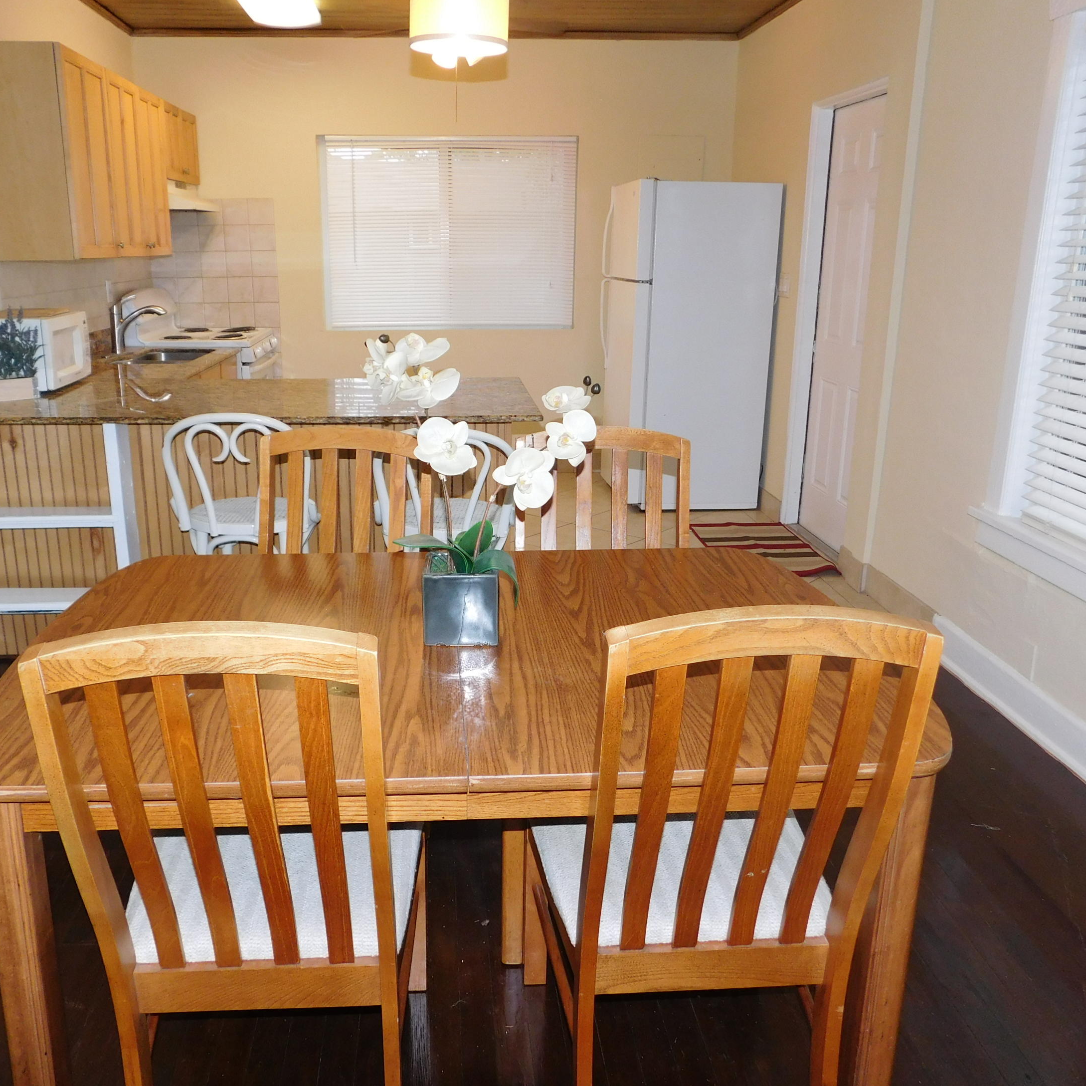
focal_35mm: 28
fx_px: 994
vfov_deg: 57.3
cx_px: 479
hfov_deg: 57.1
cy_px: 532
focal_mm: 4
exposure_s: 1/30
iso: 200
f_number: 3
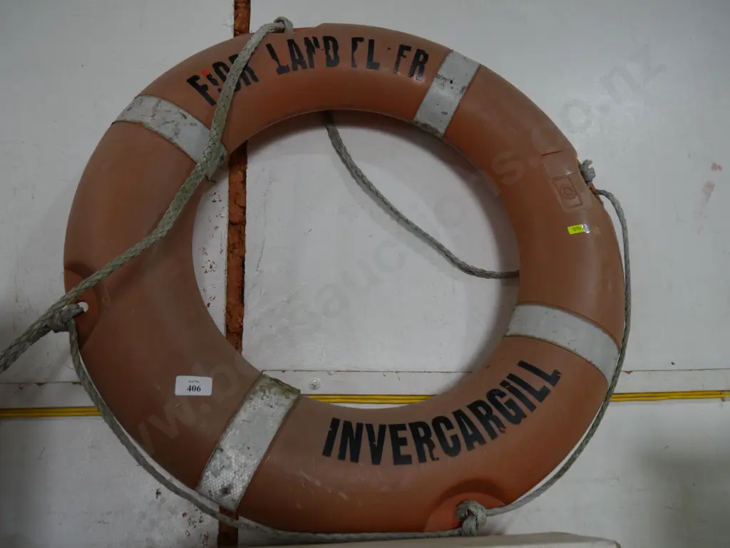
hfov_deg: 56.8
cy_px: 274
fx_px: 675
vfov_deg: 44.2
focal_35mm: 32
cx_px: 365
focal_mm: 16
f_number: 3.6
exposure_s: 1/80
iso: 200
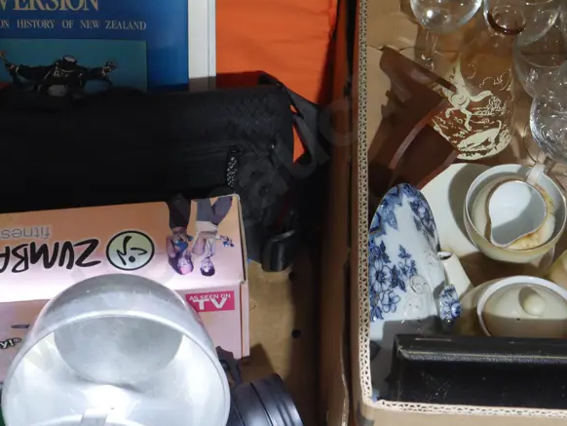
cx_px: 308
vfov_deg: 16.8
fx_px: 1442
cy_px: 147
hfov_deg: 22.2
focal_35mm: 88
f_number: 5.3
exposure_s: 1/60
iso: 1600
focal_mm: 25
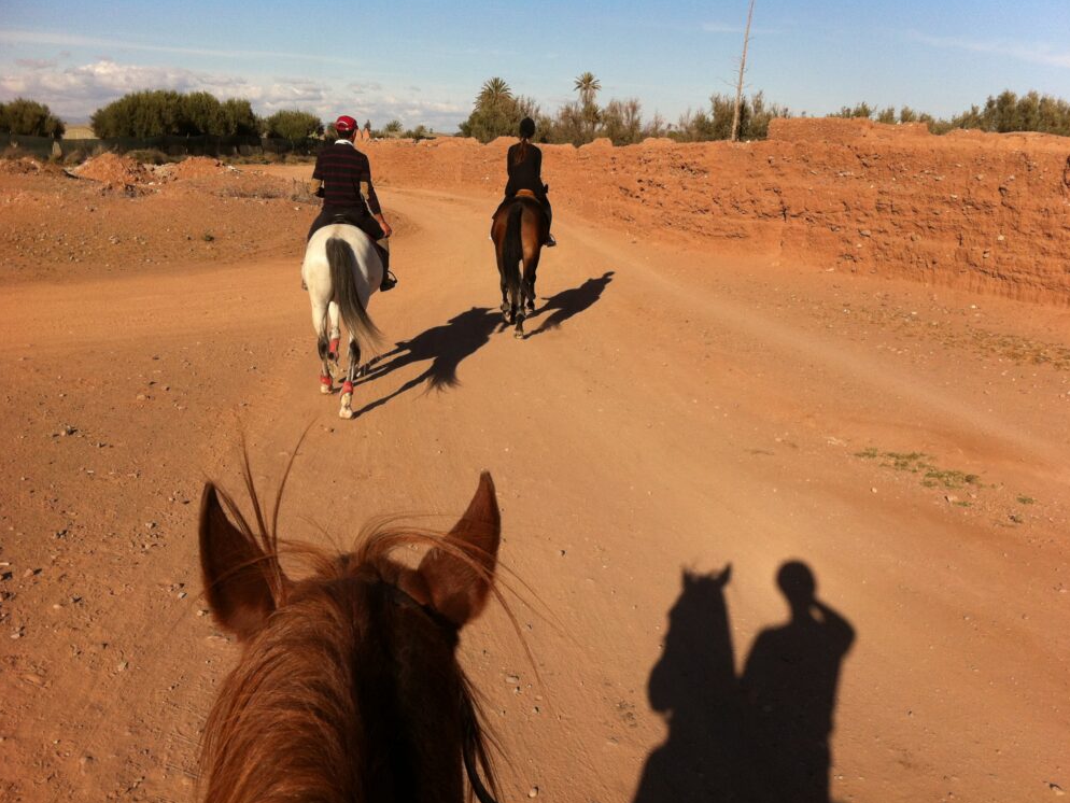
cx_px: 533
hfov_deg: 51.3
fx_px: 1113
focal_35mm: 36
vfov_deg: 39.7
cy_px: 411
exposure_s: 1/1885
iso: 80
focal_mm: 3.85
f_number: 2.8
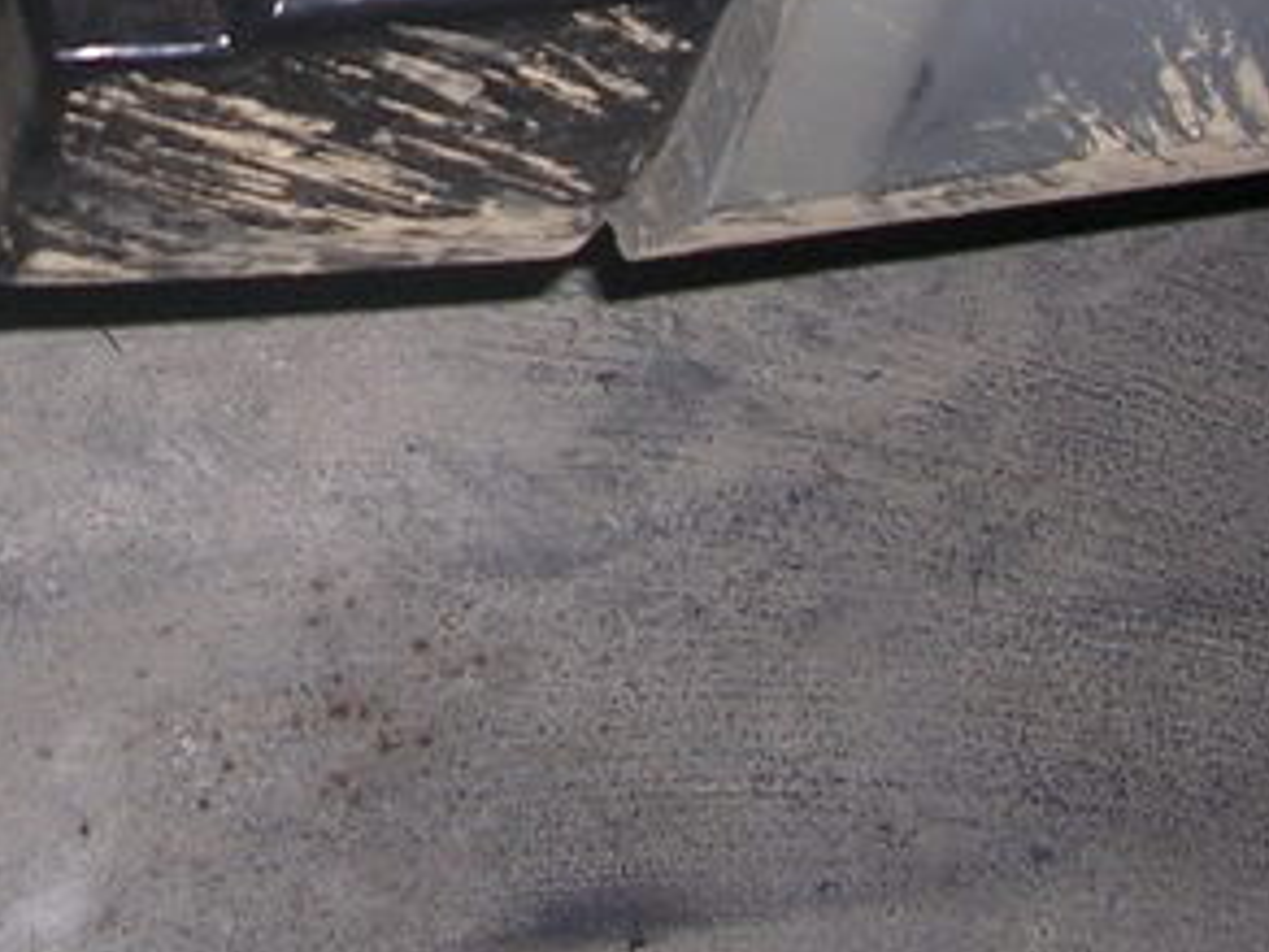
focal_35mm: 104
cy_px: -313
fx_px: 3813
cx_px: 87
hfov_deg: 18.5
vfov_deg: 13.7
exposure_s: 1/60.1
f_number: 2.8
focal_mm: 5.8
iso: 54
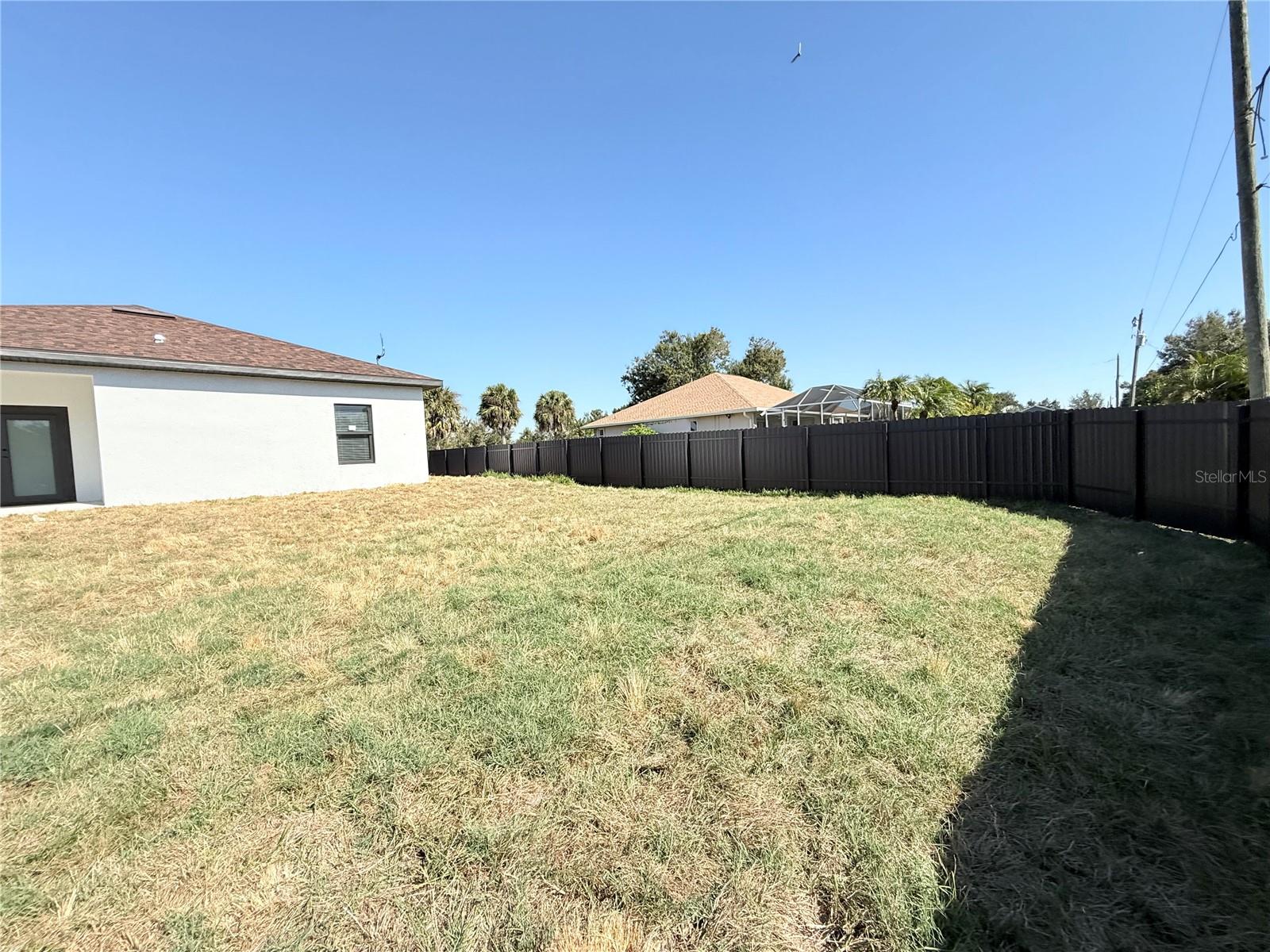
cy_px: 476
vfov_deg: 85.7
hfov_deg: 102.1
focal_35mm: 14
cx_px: 635
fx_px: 514
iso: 64
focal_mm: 2.22
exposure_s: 1/1745
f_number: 2.2
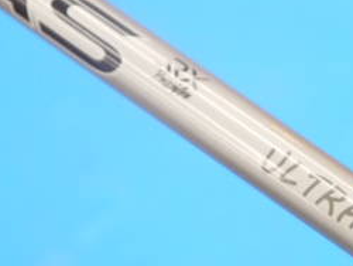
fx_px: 1878
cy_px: 221
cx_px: 395
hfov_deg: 10.6
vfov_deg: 8.1
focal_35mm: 184
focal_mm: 36
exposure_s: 1/100
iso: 800
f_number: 5.3
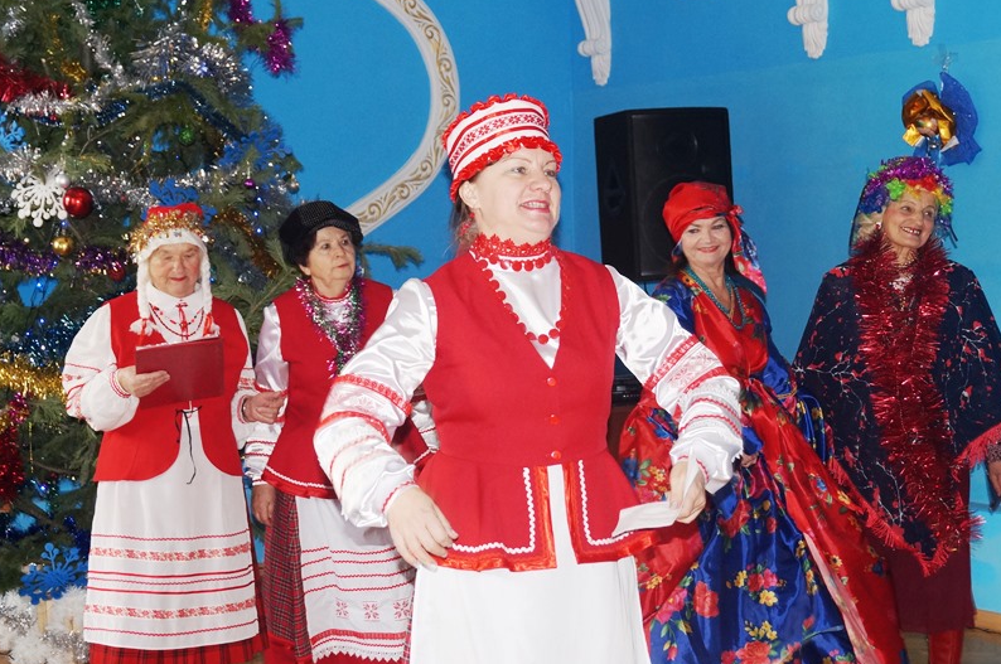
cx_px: 504
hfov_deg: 29.8
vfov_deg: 20.1
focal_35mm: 68
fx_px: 1878
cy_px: 351
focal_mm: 35
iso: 640
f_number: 5
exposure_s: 1/60
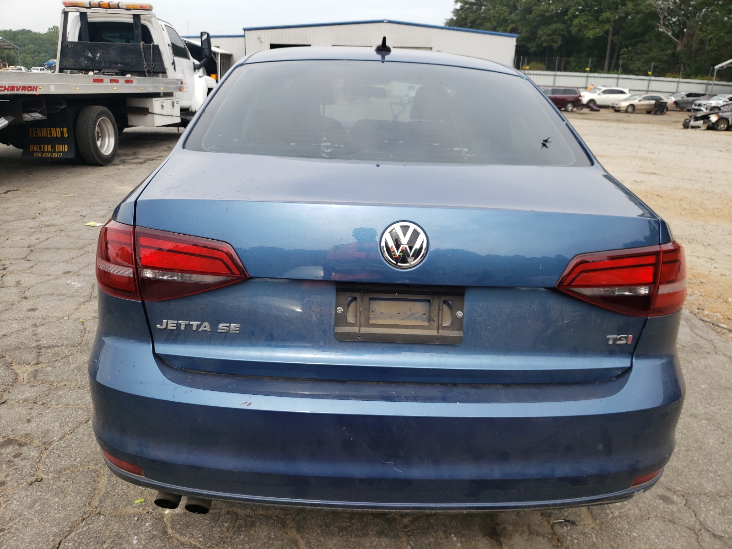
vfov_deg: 53.1
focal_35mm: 26
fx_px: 550
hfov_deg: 67.3
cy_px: 274
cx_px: 366
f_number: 1.5
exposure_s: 1/1111
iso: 50
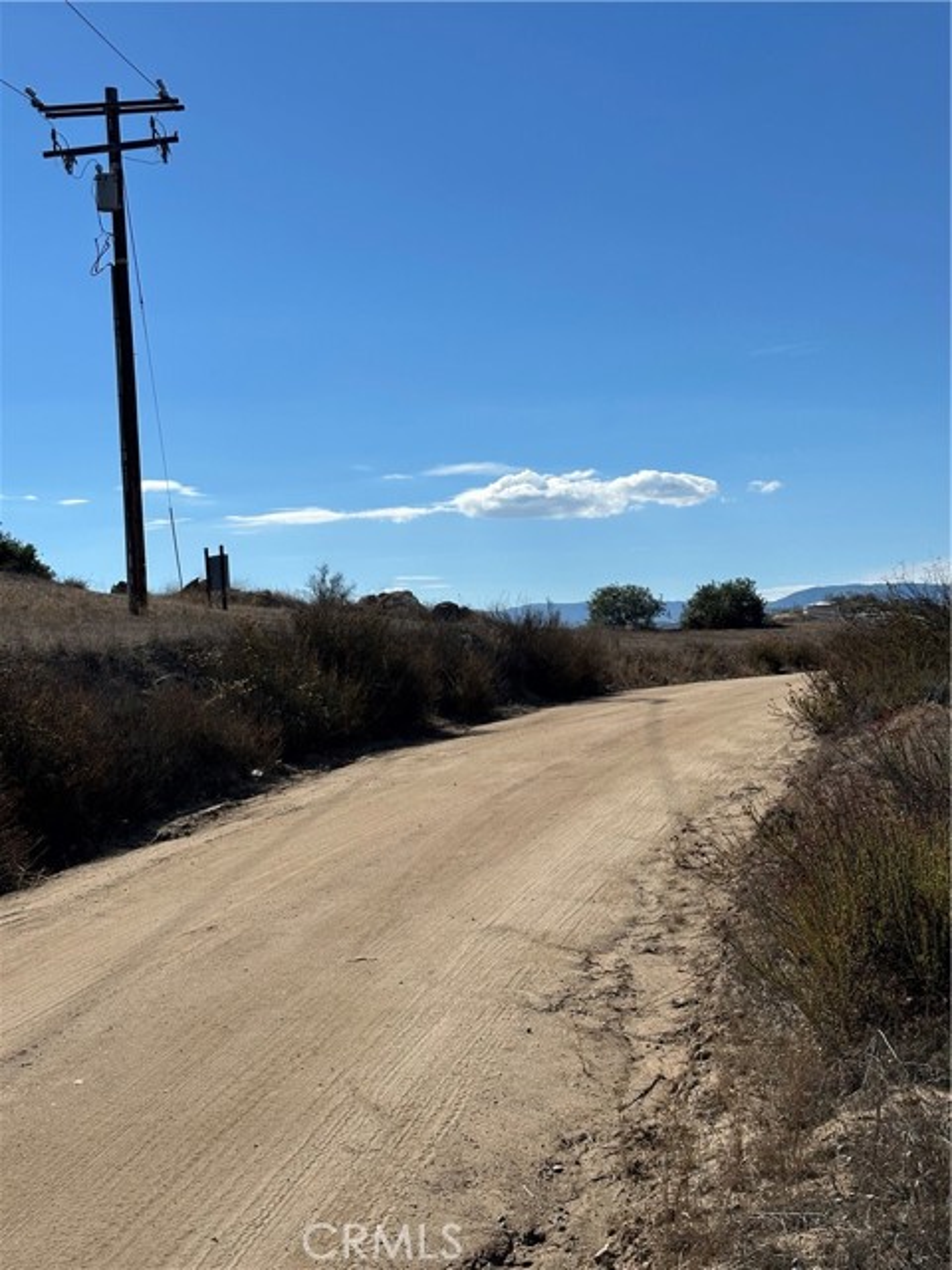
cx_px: 476
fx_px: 1760
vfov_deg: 39.7
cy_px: 635
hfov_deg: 30.3
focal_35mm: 48
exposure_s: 1/7092
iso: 64
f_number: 1.78
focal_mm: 6.86
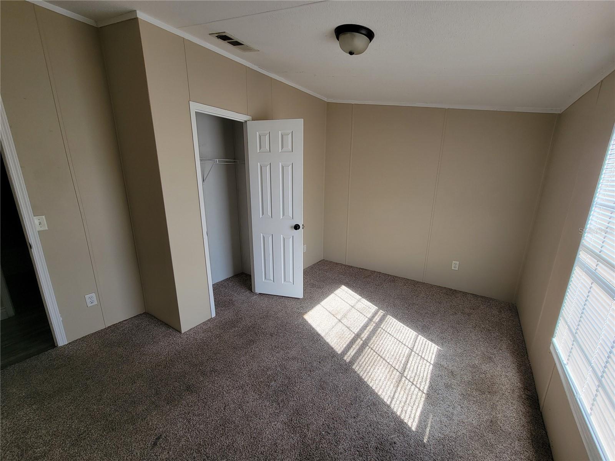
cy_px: 230
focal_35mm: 13
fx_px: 231
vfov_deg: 89.9
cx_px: 308
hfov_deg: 106.2
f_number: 2.2
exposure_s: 1/131
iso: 50
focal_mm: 2.2
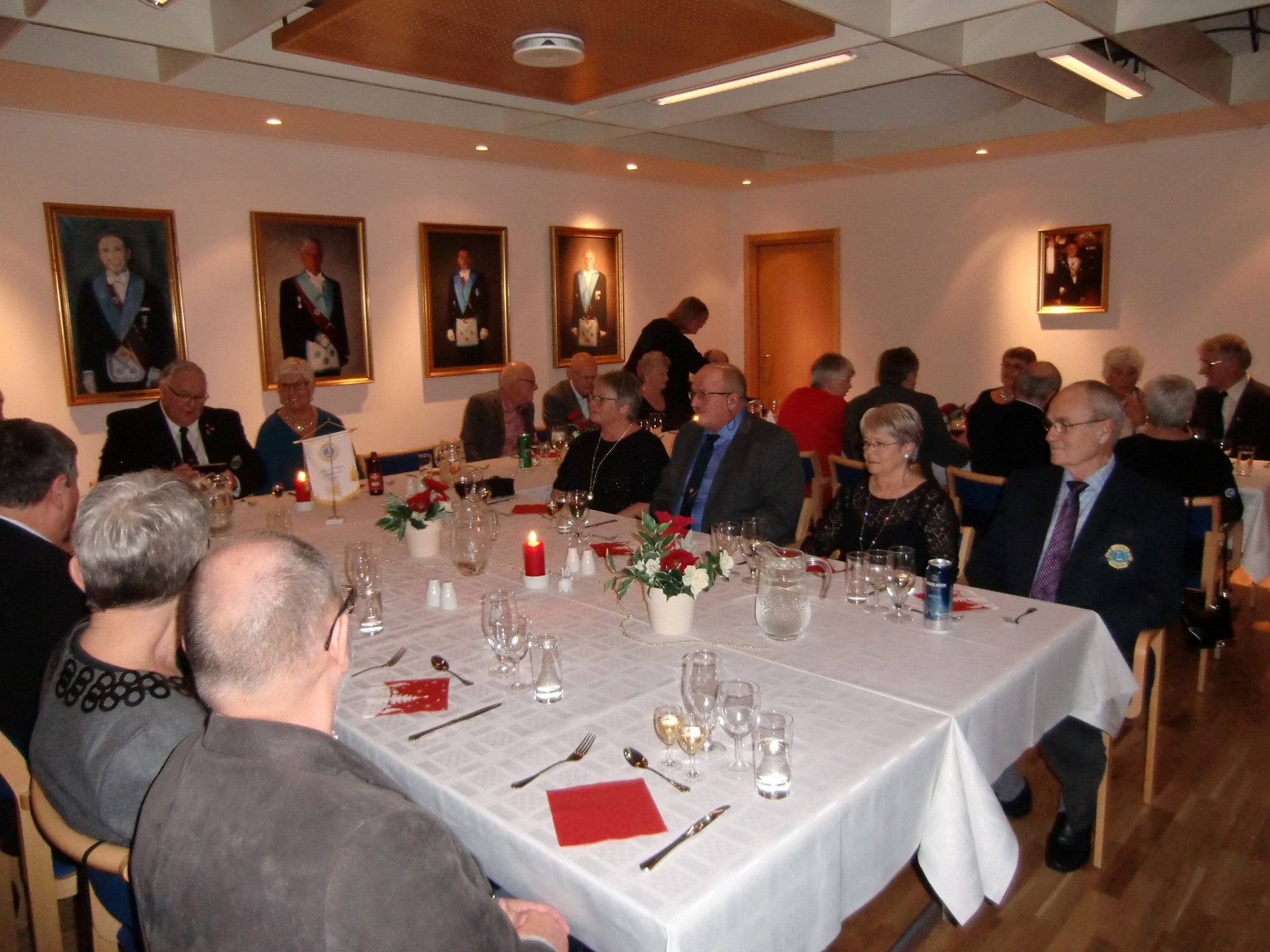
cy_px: 476
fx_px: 881
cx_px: 635
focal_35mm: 24
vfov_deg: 56.8
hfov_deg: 71.6
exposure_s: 1/30
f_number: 3.2
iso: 400
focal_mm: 4.3
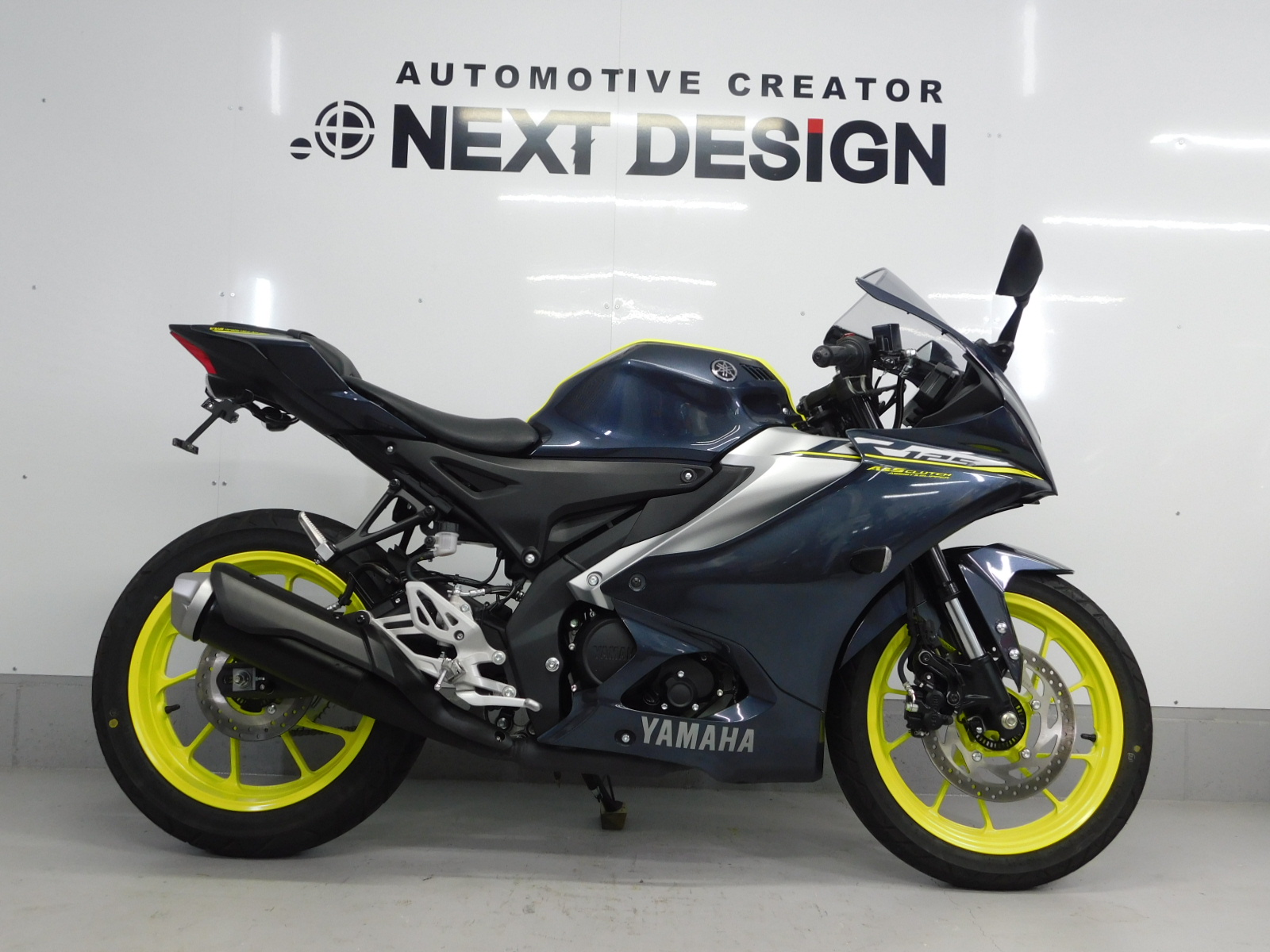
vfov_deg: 46.8
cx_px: 635
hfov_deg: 60.0
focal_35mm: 30
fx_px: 1101
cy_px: 476
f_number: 3.2
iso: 160
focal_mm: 5.3
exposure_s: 1/30
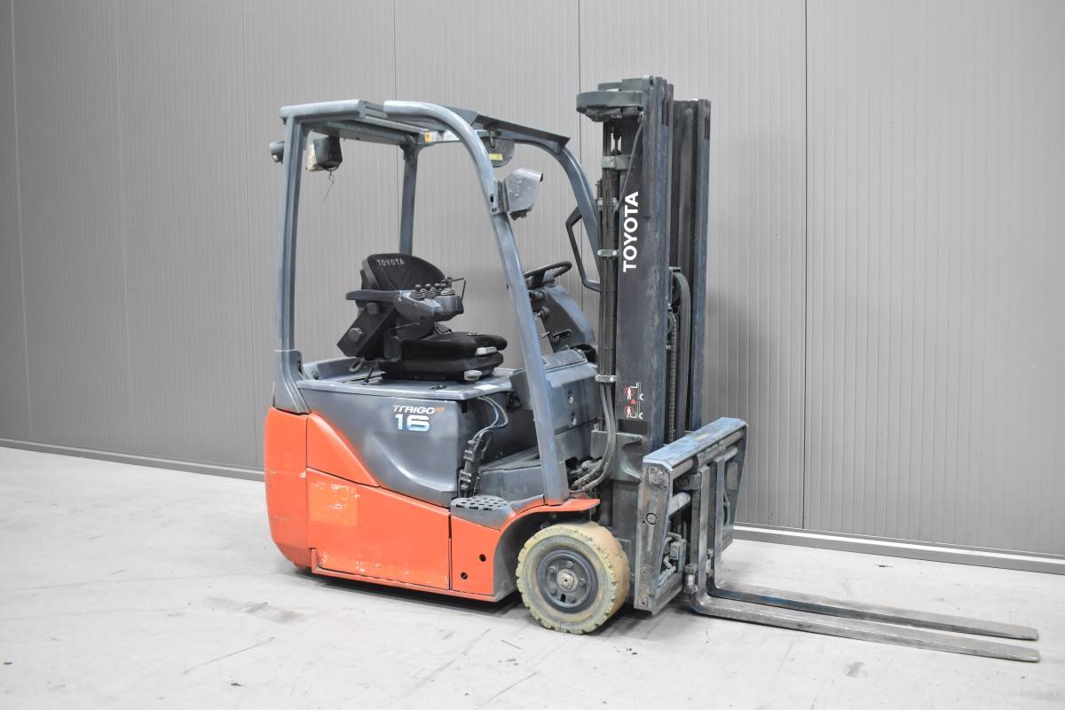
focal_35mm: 33
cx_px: 532
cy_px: 355
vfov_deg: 40.0
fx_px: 976
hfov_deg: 57.2
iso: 1600
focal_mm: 22
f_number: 4.5
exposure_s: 1/30
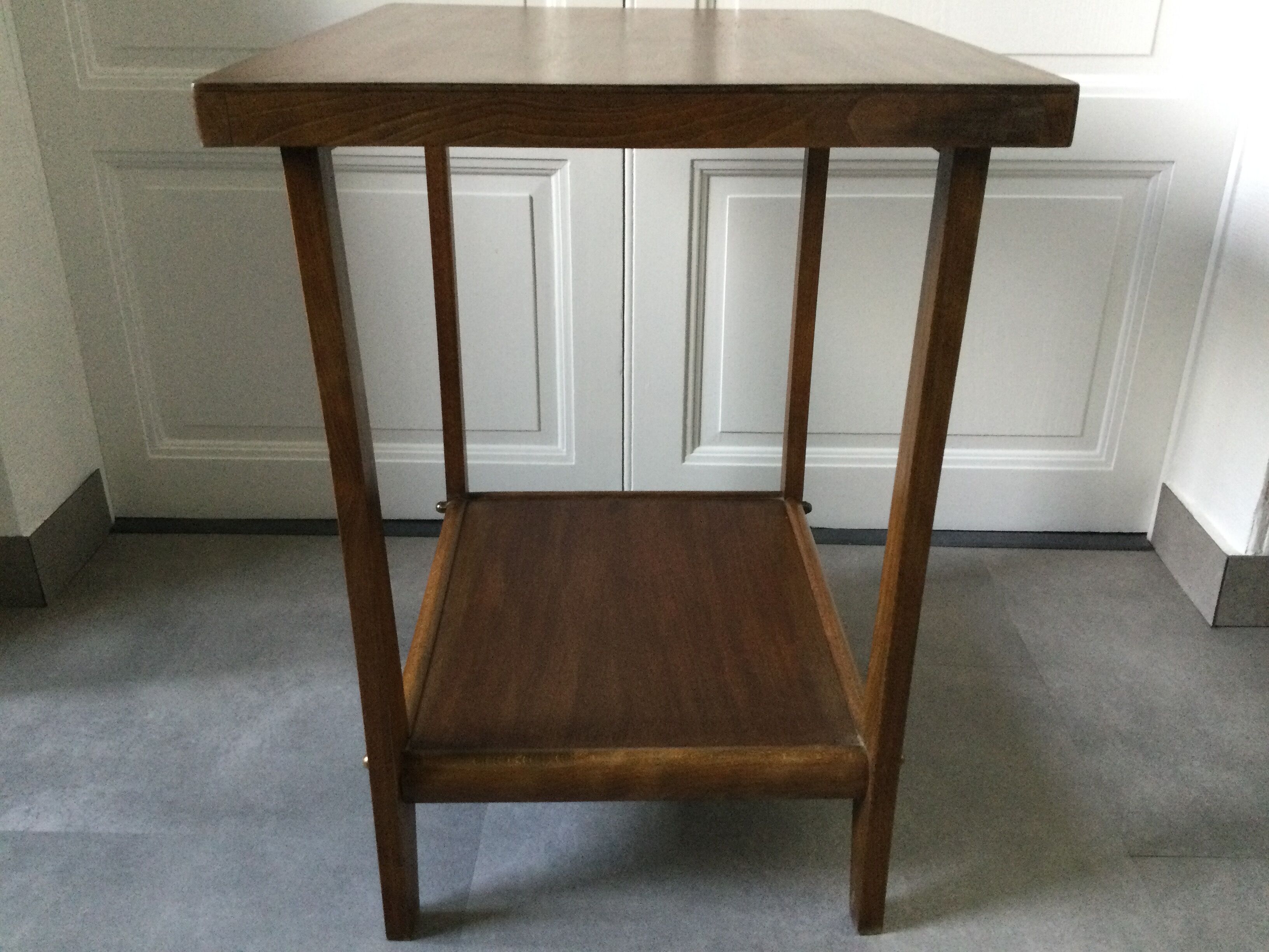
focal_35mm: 31
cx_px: 634
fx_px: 1136
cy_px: 476
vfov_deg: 45.4
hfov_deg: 58.4
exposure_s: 1/20
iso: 200
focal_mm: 3.3
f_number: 2.4
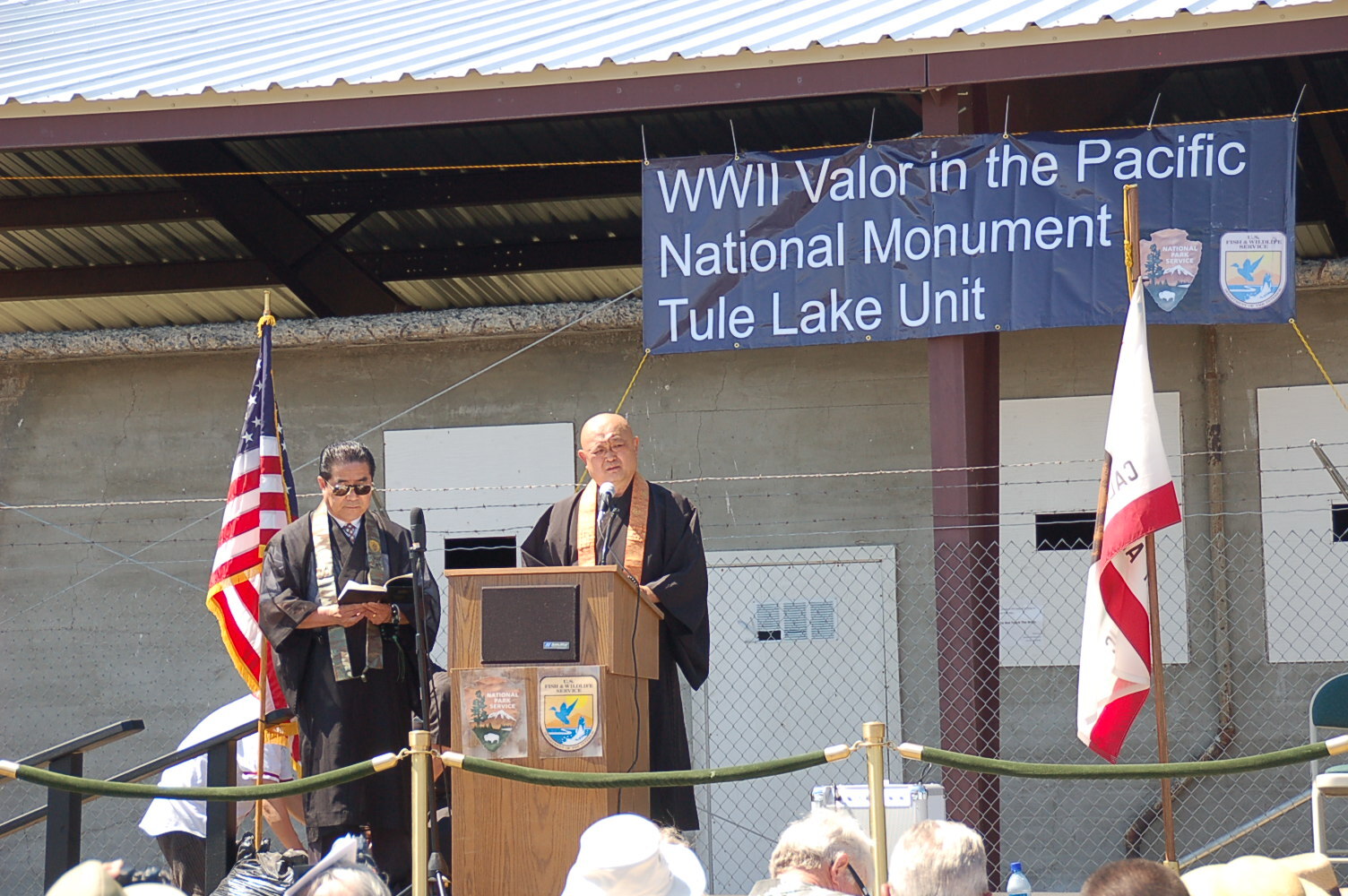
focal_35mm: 108
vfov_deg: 12.7
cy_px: 448
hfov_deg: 18.9
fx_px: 4040
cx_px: 674
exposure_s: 1/500
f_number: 5.6
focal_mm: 72
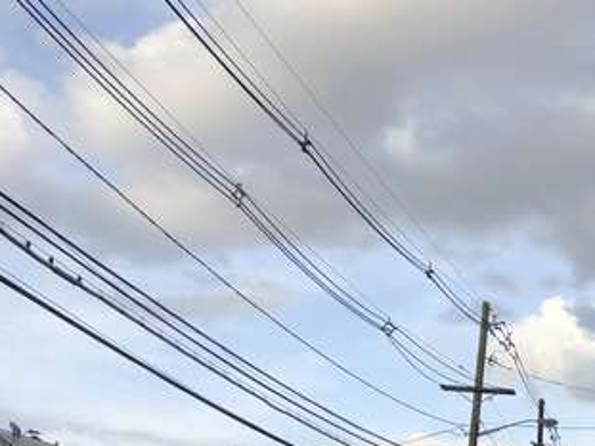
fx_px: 1237
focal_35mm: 72
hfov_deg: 25.3
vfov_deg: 19.5
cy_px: 498
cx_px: 637
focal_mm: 4
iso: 20
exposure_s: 1/639
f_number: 1.8
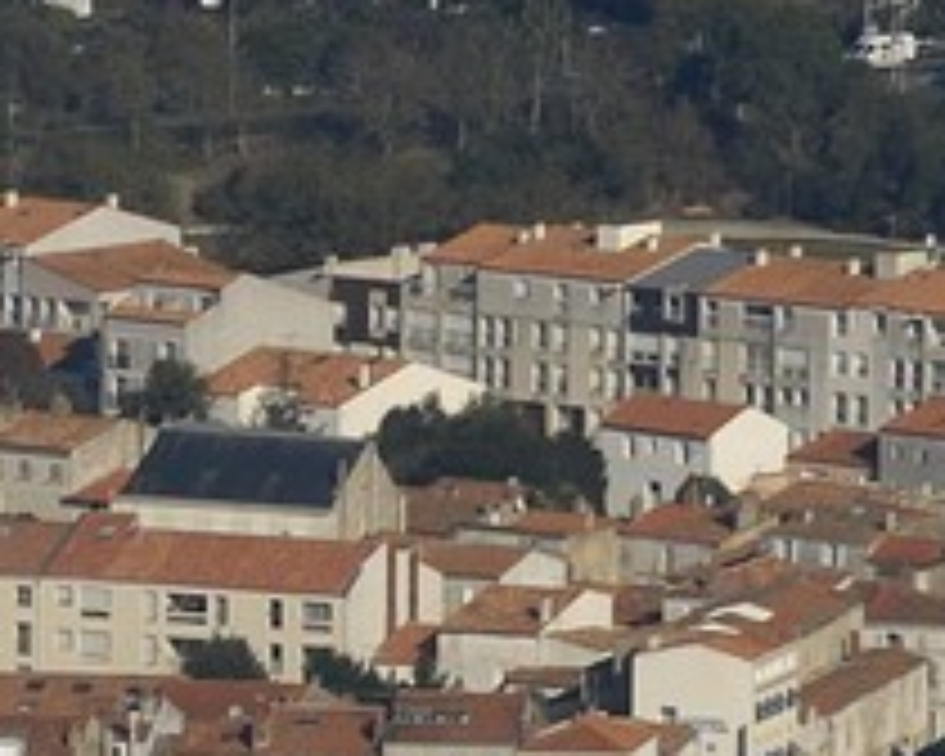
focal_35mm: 1127
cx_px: -2624
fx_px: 31508
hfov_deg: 1.7
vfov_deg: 1.4
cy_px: 2390
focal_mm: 105
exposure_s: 1/800
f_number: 5
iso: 100
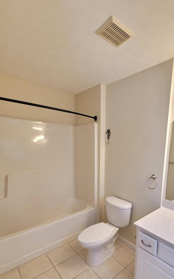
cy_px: 168
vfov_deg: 93.1
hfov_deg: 64.7
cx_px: 126
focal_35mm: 17
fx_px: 129
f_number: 2.2
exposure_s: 1/60
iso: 160
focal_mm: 2.2
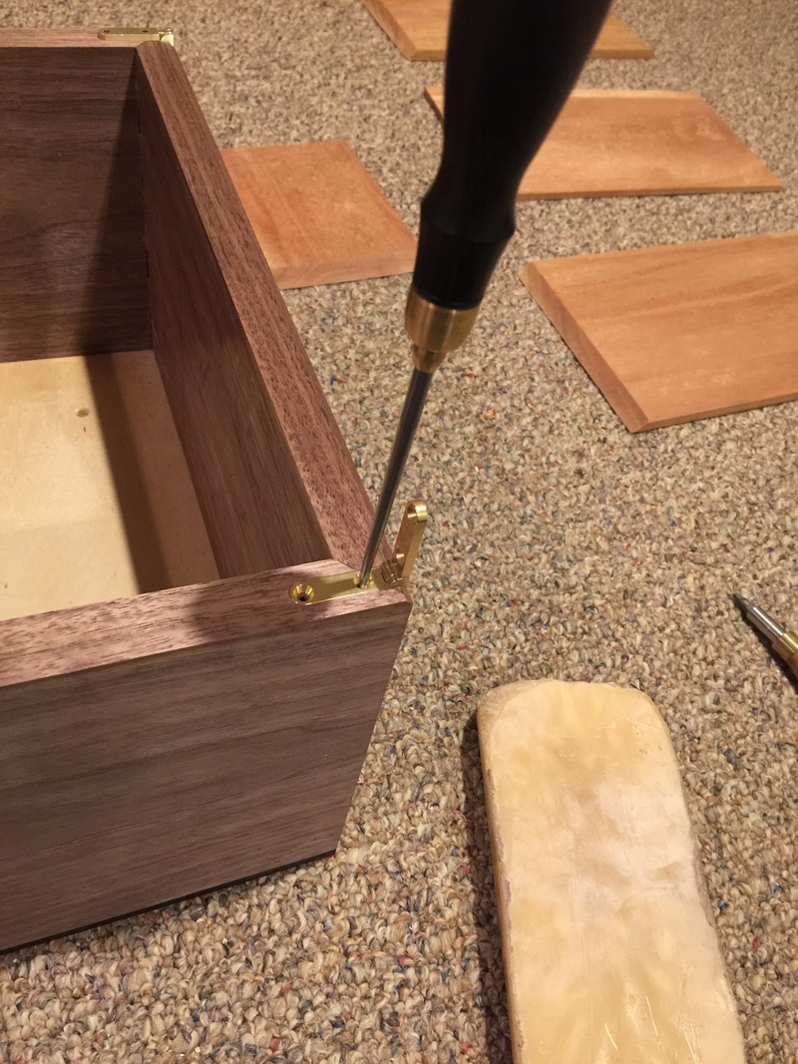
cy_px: 532
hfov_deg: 48.2
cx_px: 399
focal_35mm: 29
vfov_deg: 61.7
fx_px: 892
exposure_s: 1/8
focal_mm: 4.15
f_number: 2.2
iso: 125
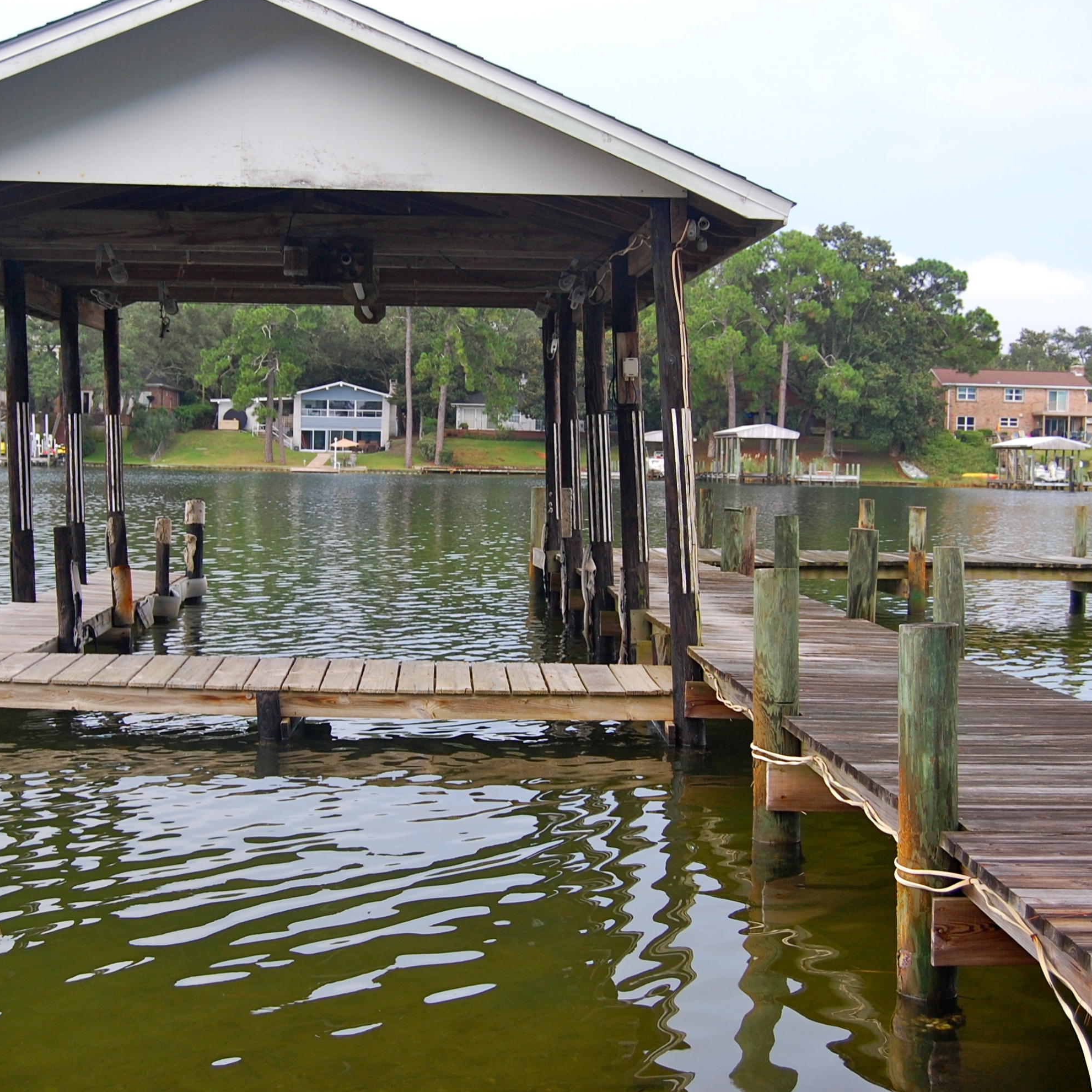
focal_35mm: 54
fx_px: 1927
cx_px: 481
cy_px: 544
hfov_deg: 31.6
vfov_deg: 31.6
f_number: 5.6
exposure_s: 1/125
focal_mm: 28
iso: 250
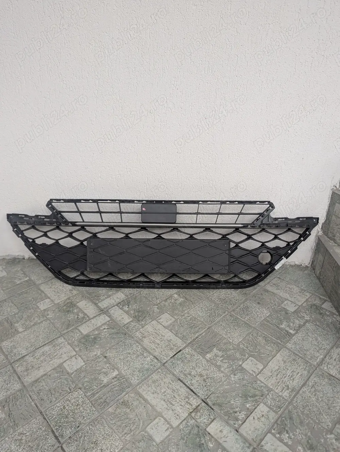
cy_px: 226
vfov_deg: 71.5
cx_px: 170
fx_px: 314
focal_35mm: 24
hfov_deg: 56.9
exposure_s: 1/47.8
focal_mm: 6.81
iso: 136
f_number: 1.85
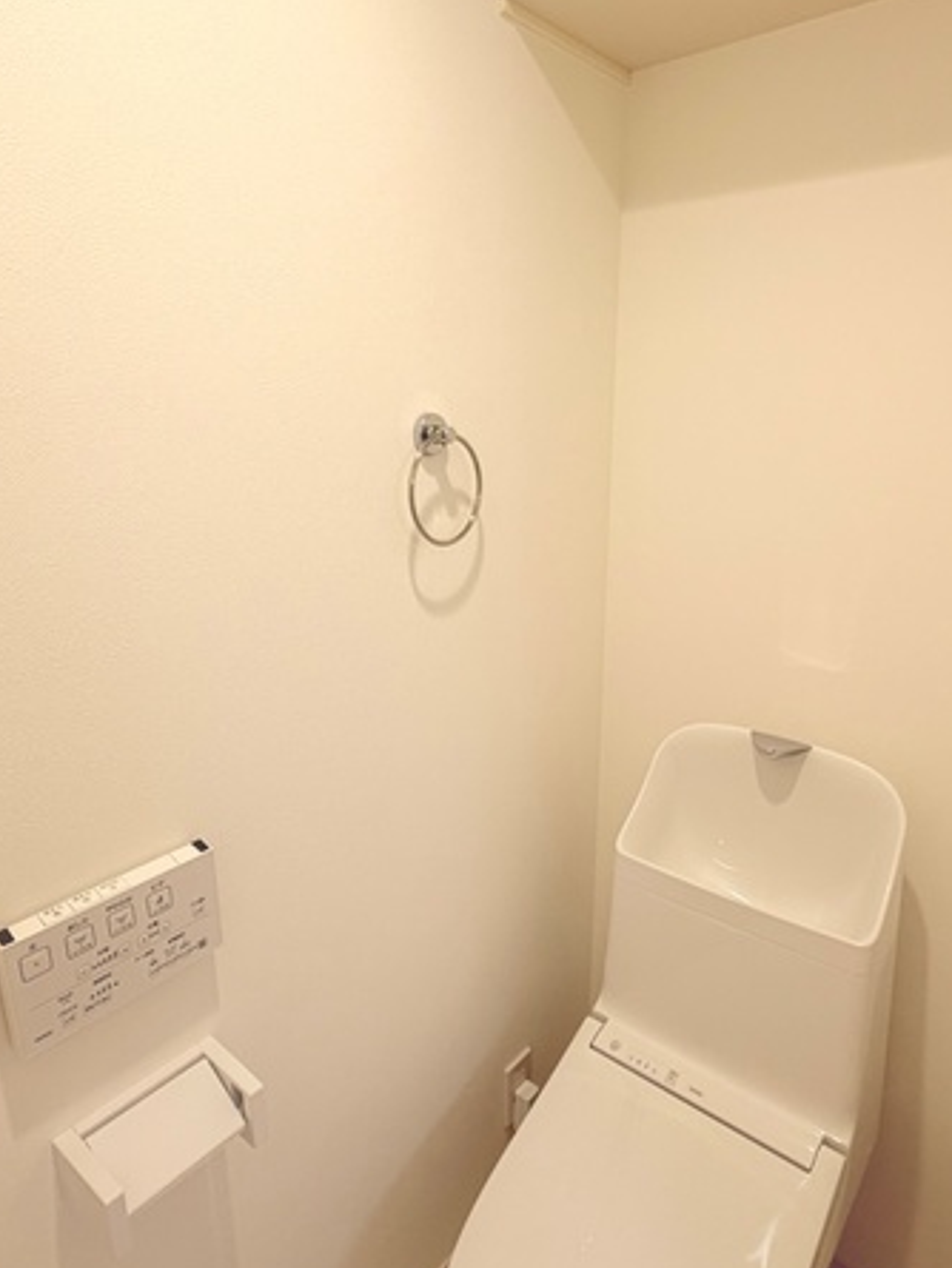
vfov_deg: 76.4
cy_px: 618
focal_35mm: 22
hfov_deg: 61.1
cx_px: 477
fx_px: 806
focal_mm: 2.22
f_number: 2.2
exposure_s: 1/100
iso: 125
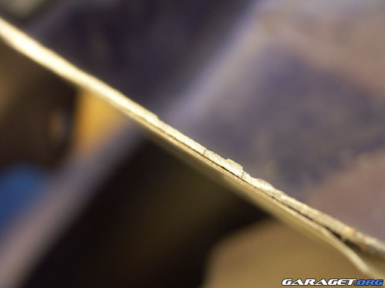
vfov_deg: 8.9
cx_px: 192
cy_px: 144
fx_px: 1857
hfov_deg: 11.8
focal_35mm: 167
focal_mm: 42.36
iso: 200
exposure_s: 1/6
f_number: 3.5
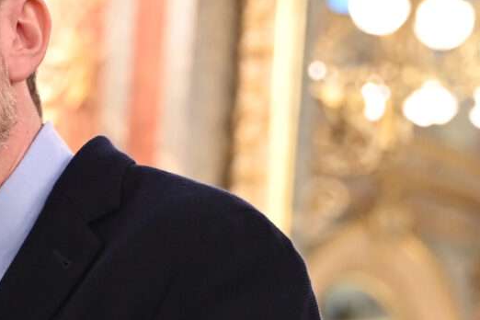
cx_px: 53
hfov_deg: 11.1
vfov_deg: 7.4
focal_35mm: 184
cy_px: 366
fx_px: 2453
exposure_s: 1/125
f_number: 2.8
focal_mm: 50
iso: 2500
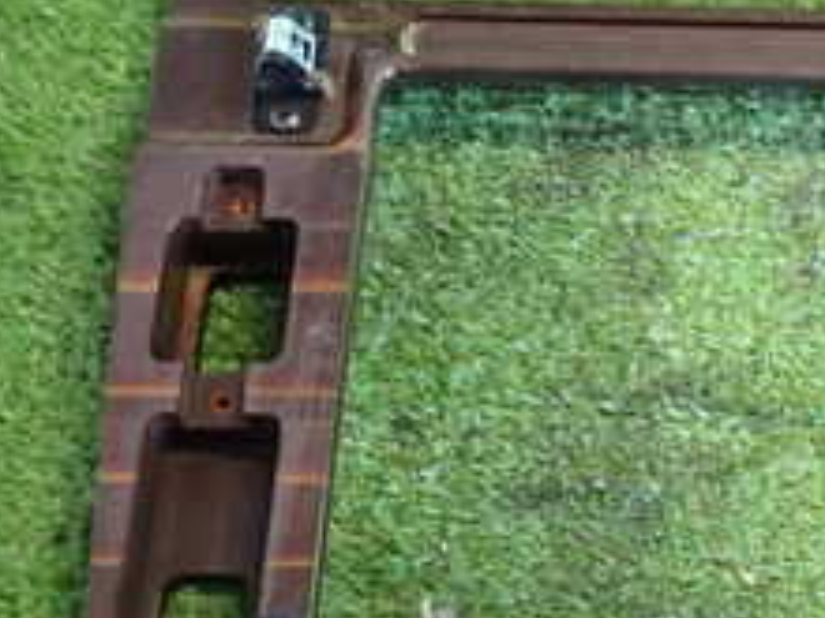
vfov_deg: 18.0
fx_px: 1954
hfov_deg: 22.7
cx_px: 855
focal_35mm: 82
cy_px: 326
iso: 500
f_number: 2.3
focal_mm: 5.4
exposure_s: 1/30
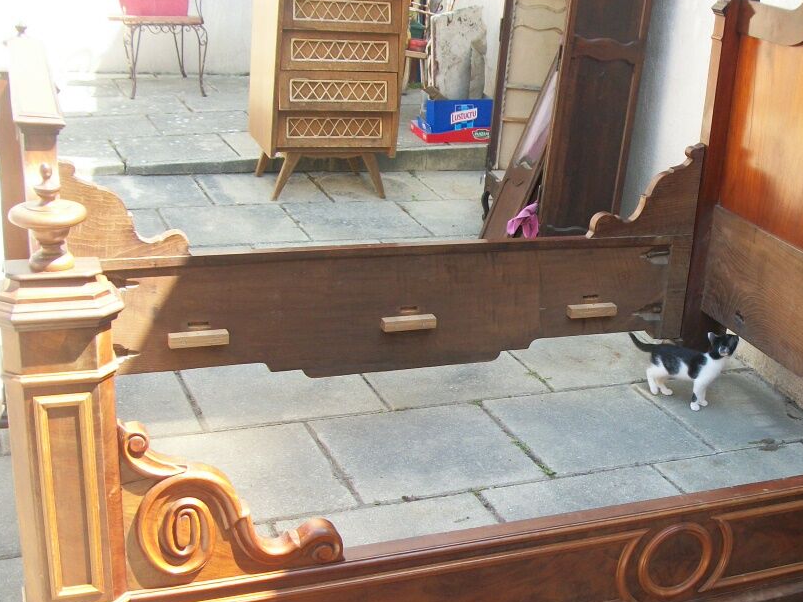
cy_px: 400
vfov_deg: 28.4
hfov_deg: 36.6
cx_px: 603
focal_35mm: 51
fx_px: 1183
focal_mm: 5.7
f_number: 2.9
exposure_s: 1/160
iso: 80
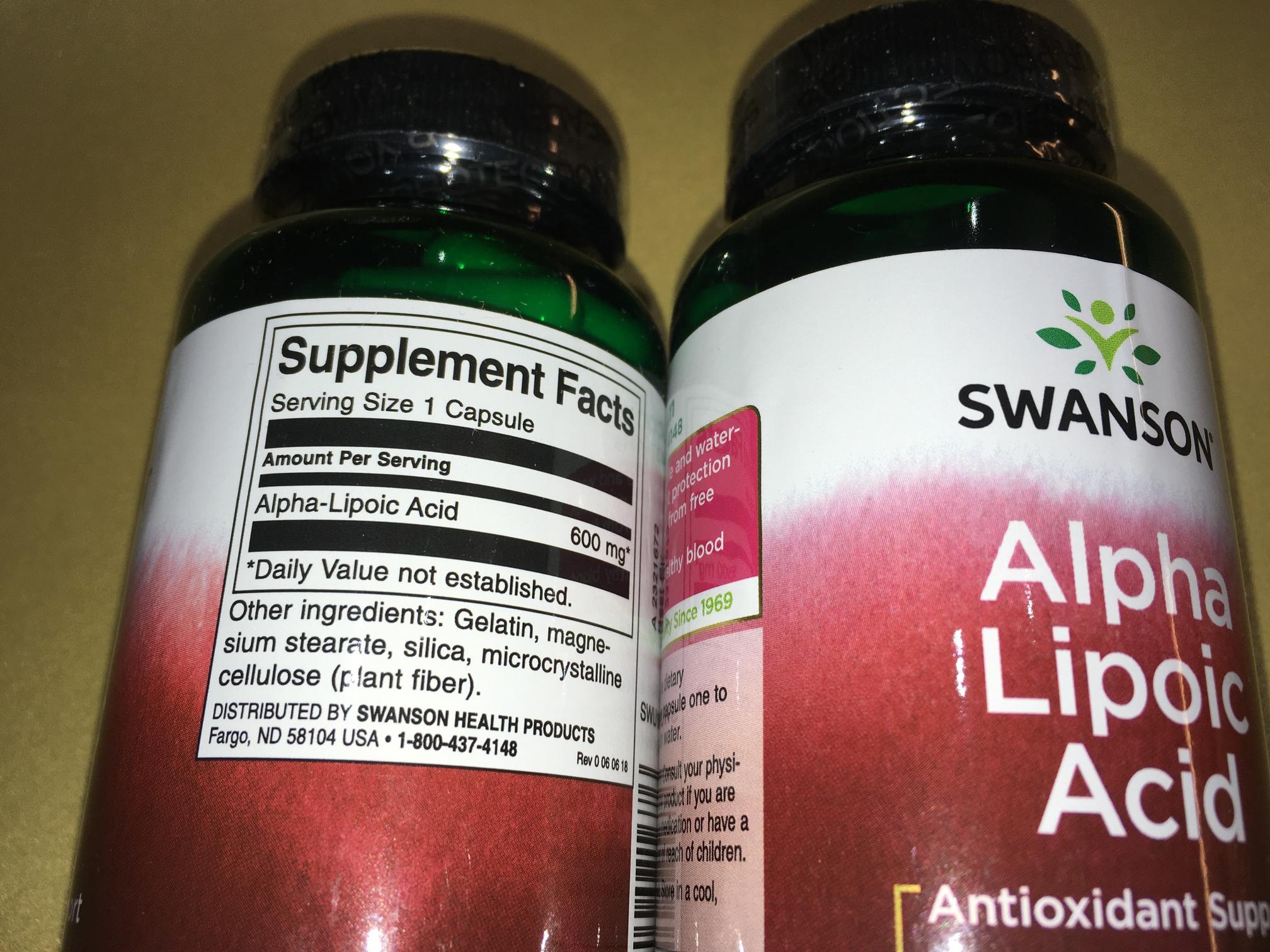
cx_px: 635
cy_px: 476
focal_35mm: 29
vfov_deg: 48.2
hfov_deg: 61.7
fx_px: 1064
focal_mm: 4.15
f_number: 2.2
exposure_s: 1/259
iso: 25
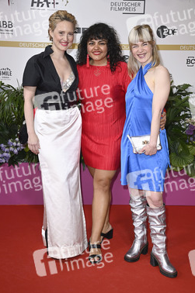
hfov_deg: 24.6
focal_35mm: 55
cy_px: 142
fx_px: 448
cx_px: 96
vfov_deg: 36.3
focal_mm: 52
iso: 640
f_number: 6.3
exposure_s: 1/250
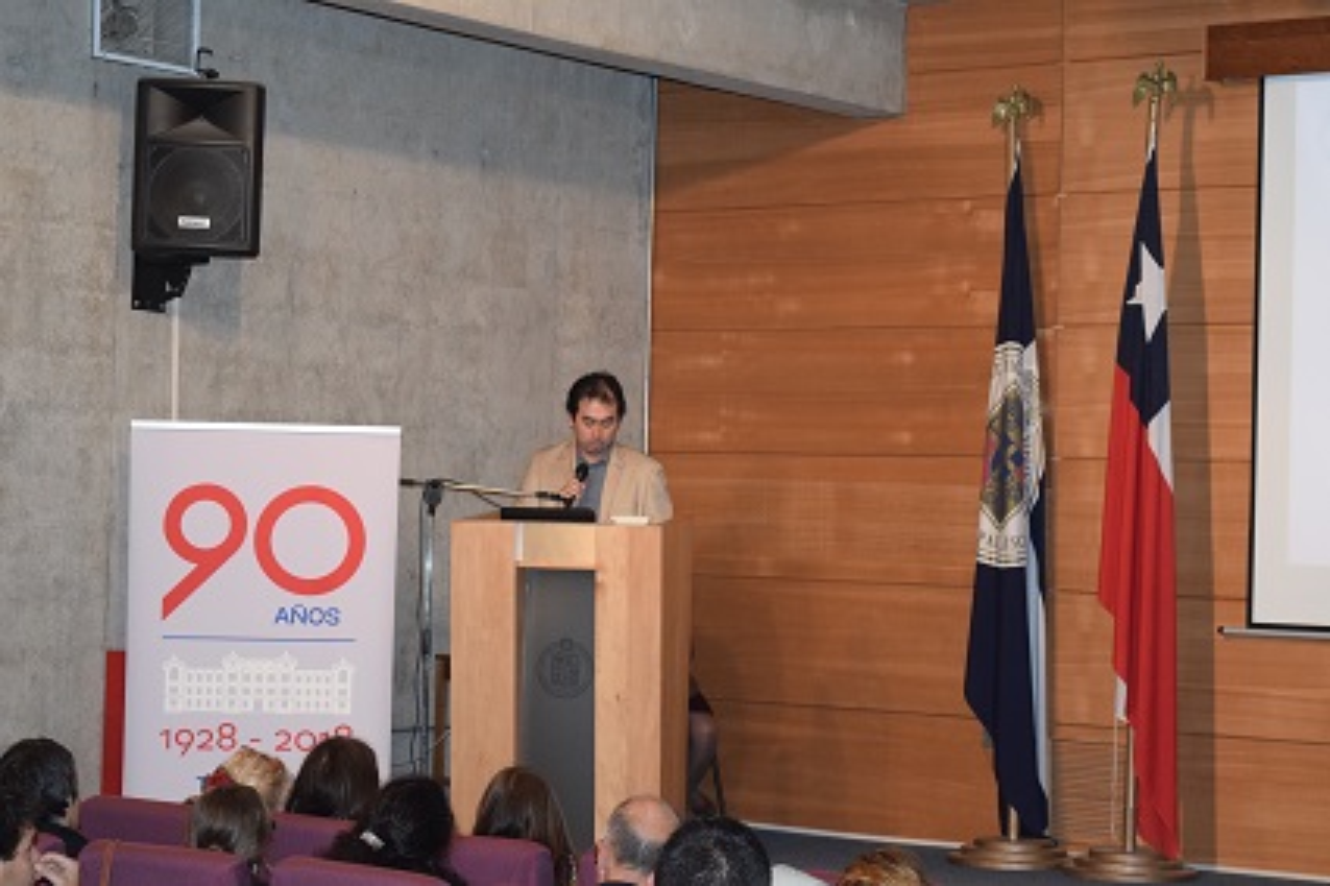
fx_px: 3047
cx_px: 665
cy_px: 443
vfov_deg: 16.5
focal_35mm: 82
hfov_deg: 24.6
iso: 2200
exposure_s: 1/60
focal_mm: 55
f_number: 5.6
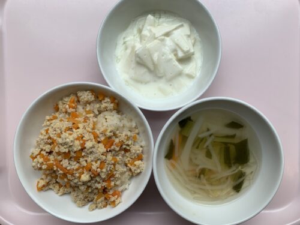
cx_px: 150
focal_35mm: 26
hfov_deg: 67.3
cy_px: 112
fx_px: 225
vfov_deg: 53.1
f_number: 1.8
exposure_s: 1/158
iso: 25
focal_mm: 4.25
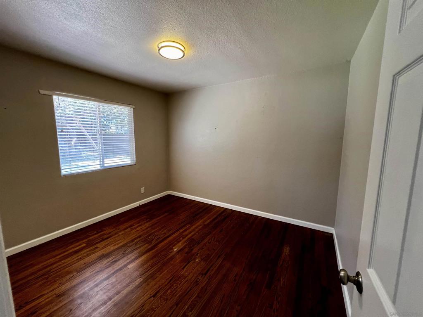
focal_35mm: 13
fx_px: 159
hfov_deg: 106.2
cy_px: 158
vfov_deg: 89.9
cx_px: 212
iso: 250
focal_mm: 1.57
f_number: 1.8
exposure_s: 1/98
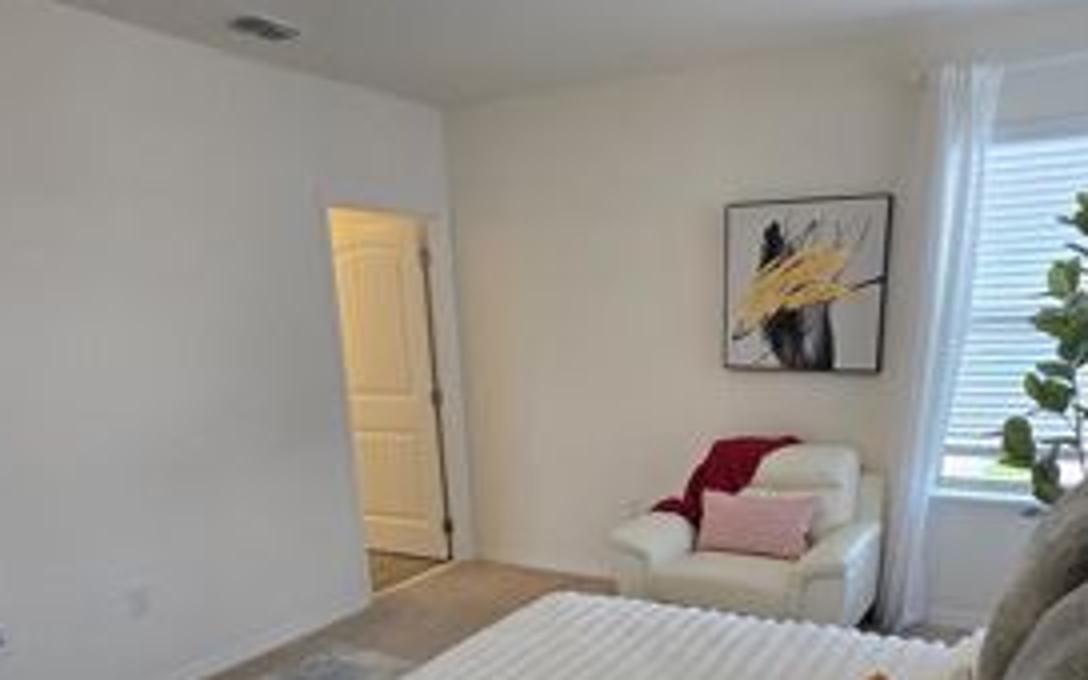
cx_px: 618
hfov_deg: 68.1
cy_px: 536
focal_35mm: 27
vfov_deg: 44.0
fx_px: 801
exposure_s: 1/60
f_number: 2.2
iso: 80
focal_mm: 1.7
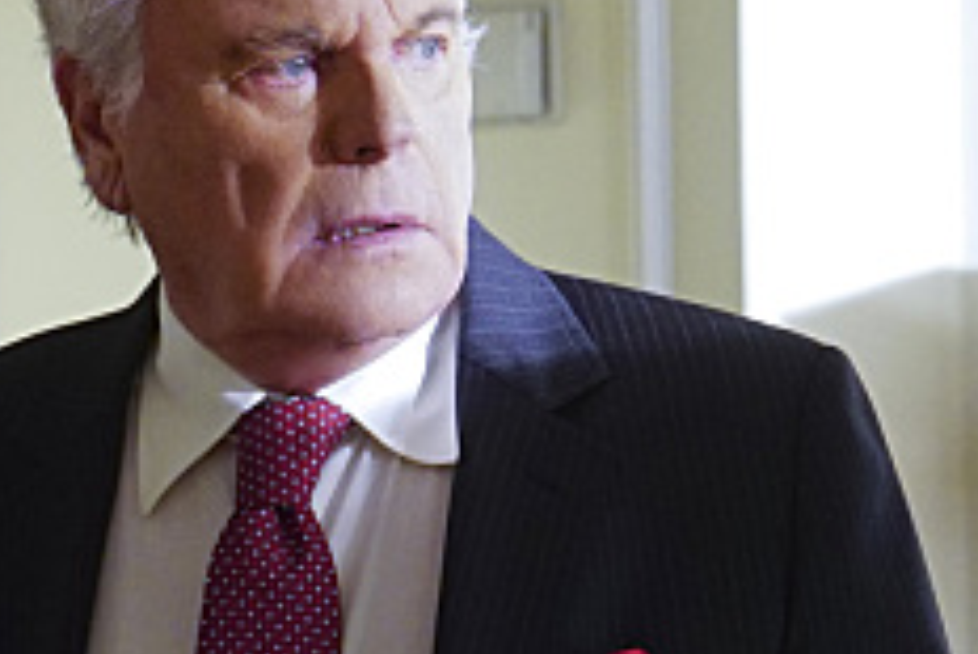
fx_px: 5627
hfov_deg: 9.9
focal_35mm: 207
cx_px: 34
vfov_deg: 6.6
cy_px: 532
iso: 4000
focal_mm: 60
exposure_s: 1/125
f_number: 4
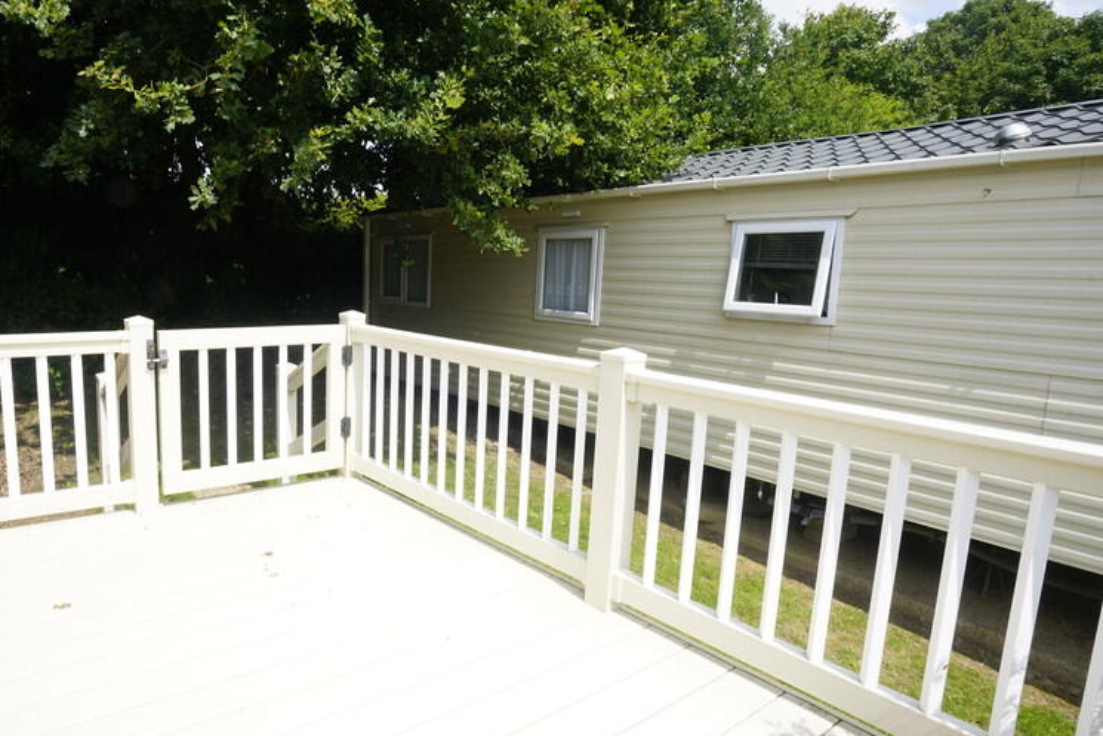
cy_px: 372
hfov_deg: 77.2
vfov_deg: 57.2
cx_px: 416
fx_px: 674
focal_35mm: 22
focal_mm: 16
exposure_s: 1/60
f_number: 18
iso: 250
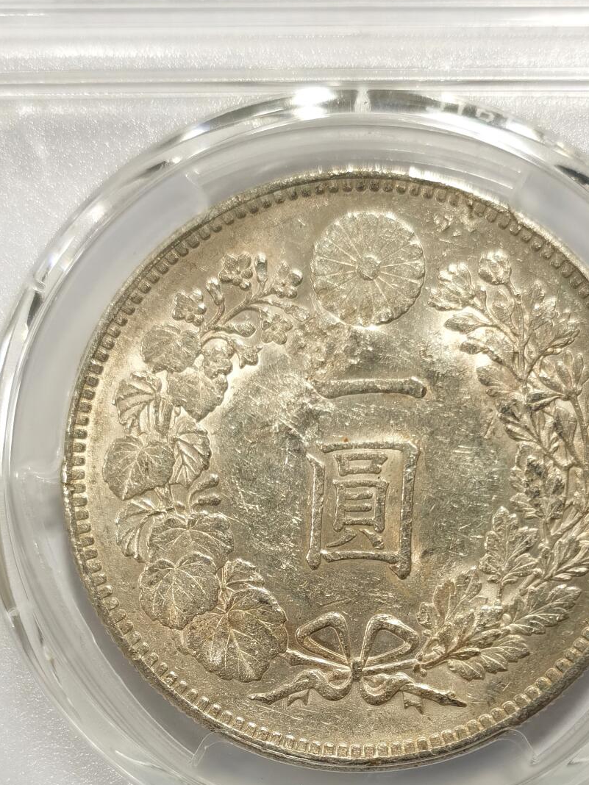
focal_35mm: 91
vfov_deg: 21.2
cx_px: 365
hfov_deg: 16.2
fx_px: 2065
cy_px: 650
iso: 100
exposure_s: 1/100
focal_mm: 5.56
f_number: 16
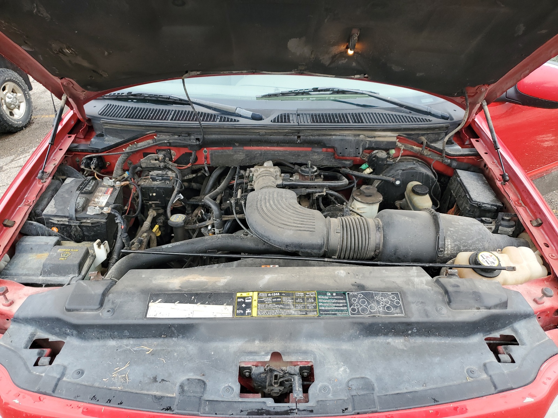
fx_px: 419
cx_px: 279
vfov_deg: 53.1
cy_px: 209
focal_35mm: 26
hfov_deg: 67.3
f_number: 1.5
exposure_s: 1/185
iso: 50
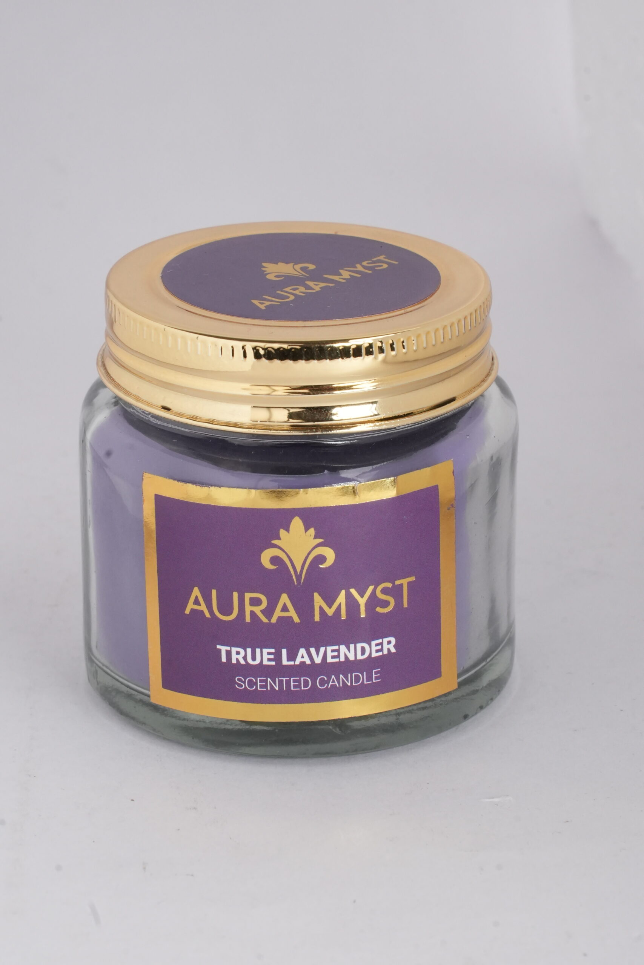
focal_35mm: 112
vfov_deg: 18.3
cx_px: 322
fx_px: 3005
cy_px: 482
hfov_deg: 12.2
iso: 2000
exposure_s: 1/125
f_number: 22
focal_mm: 75
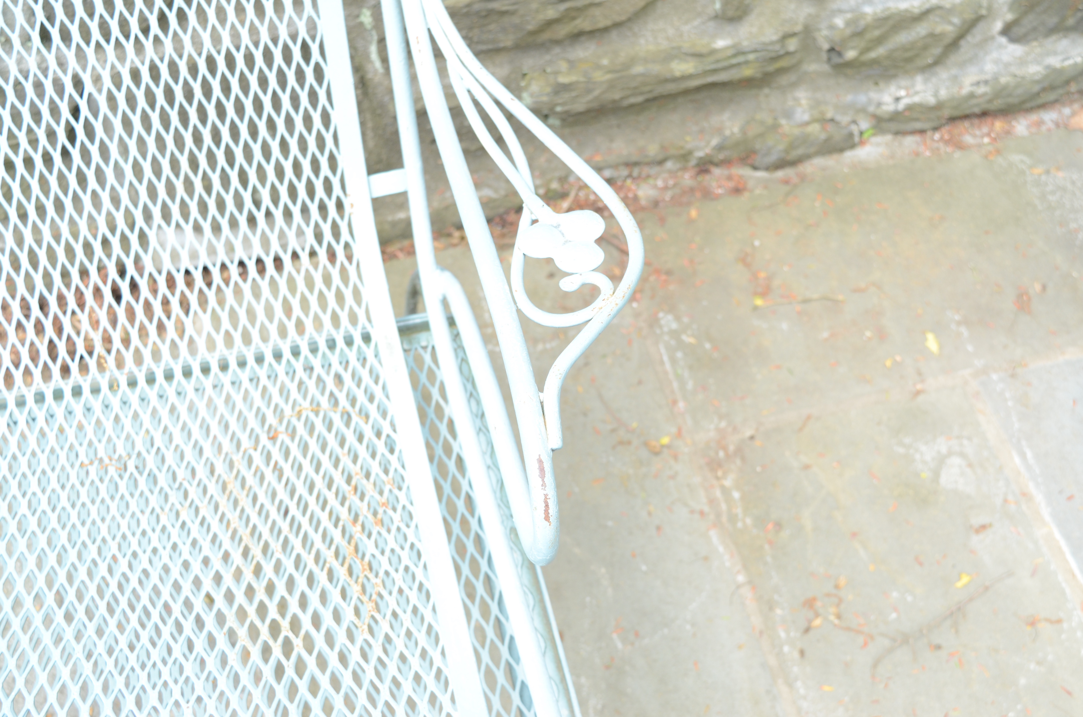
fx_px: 1306
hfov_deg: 45.0
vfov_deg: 30.7
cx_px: 542
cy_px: 358
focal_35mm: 44
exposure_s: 1/160
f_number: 5.6
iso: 500
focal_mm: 29
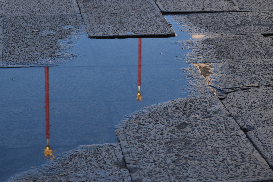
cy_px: 91
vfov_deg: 13.0
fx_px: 796
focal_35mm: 105
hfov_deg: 19.5
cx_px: 136
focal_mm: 70
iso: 100
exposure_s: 1/100
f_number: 10
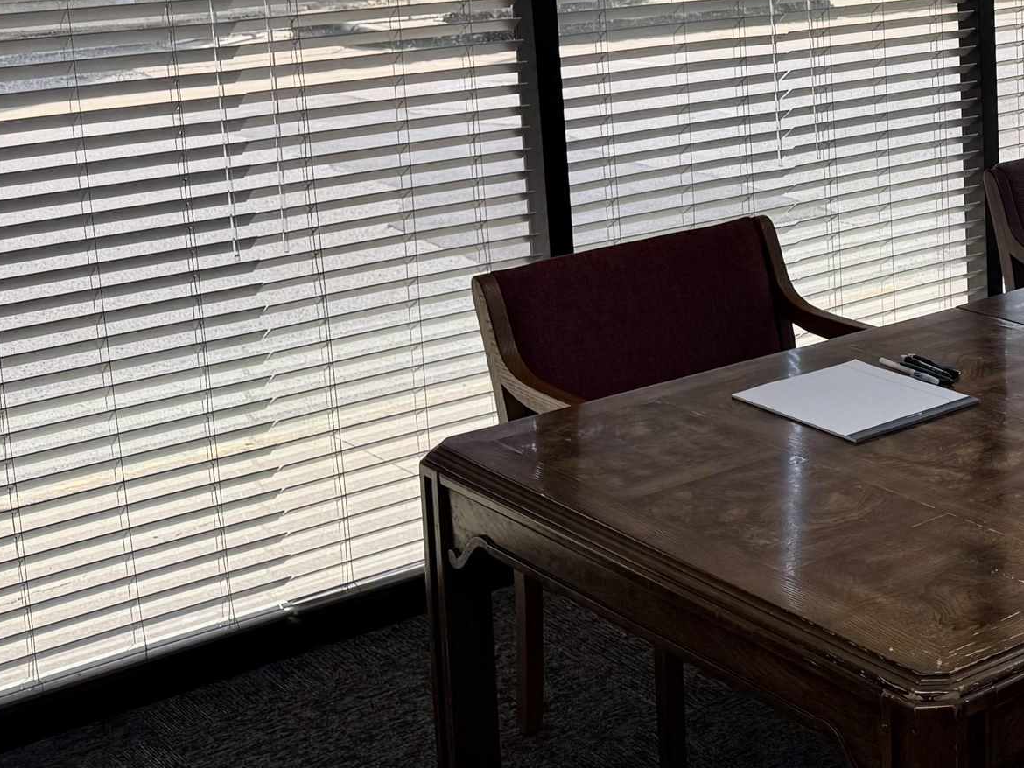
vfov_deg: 22.8
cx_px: 1320
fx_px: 1864
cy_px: 103
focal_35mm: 63
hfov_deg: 26.3
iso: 80
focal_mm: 6.76
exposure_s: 1/518
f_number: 1.78
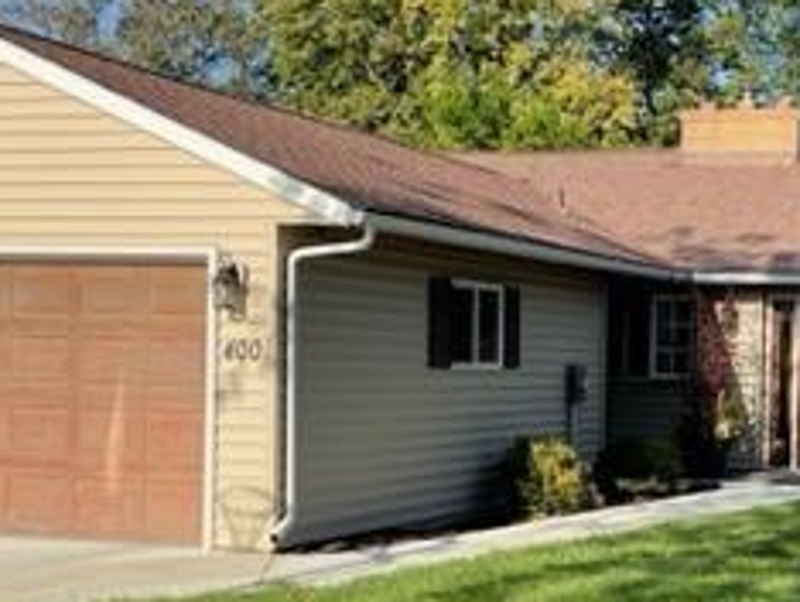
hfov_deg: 26.6
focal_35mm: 71
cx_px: 697
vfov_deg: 20.7
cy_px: 421
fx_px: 1643
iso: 32
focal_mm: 5.1
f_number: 1.6
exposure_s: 1/1575
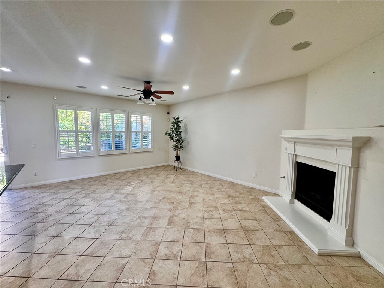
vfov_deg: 85.7
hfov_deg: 102.1
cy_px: 144
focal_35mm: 14
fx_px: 155
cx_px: 192
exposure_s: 1/120
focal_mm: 2.22
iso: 160
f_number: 2.2
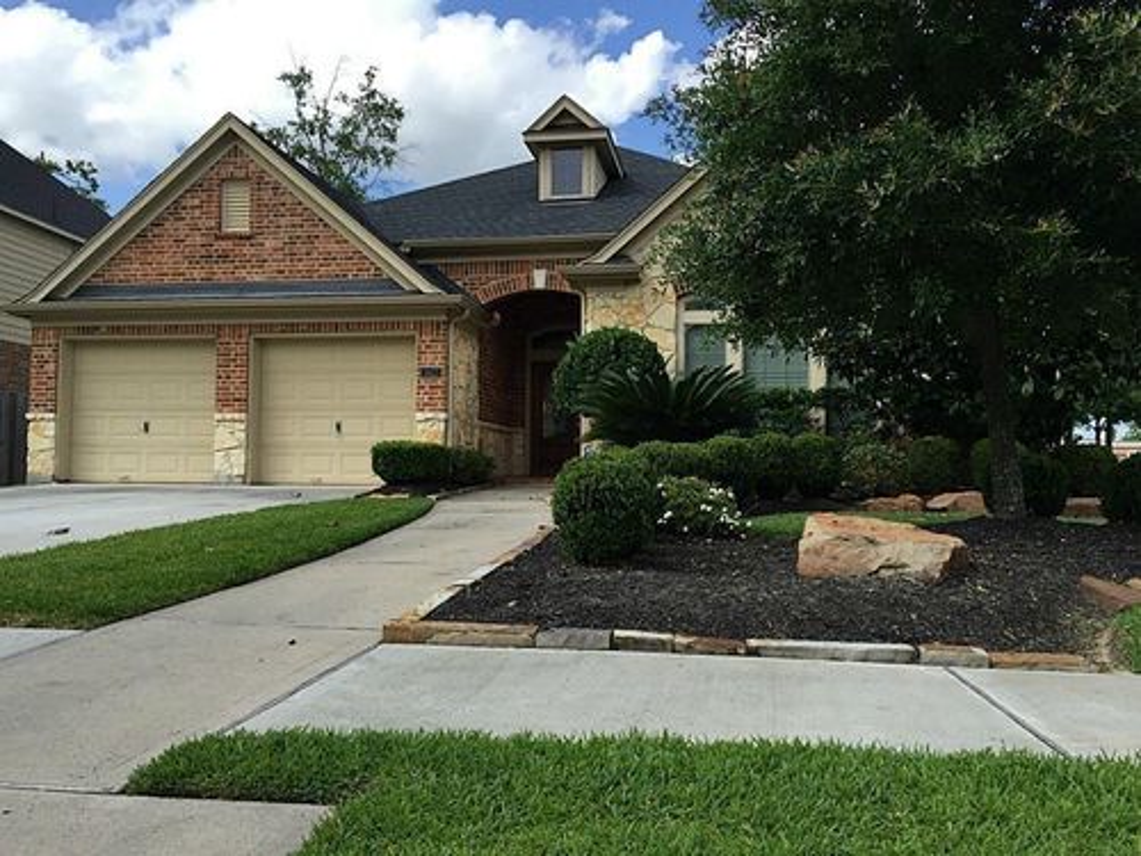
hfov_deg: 61.7
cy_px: 428
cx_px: 570
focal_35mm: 29
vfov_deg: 48.2
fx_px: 956
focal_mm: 4.15
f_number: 2.2
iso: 32
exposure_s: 1/1364
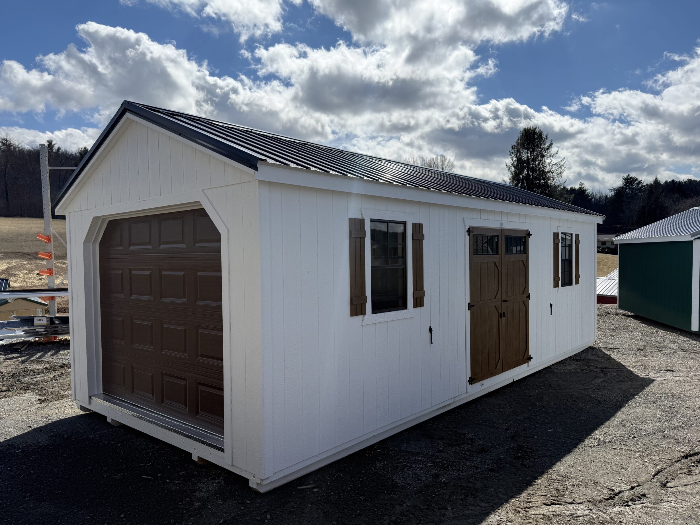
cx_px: 339
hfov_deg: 69.4
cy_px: 273
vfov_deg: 54.9
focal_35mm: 25
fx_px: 505
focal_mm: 6.76
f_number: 1.78
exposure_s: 1/10309
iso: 100
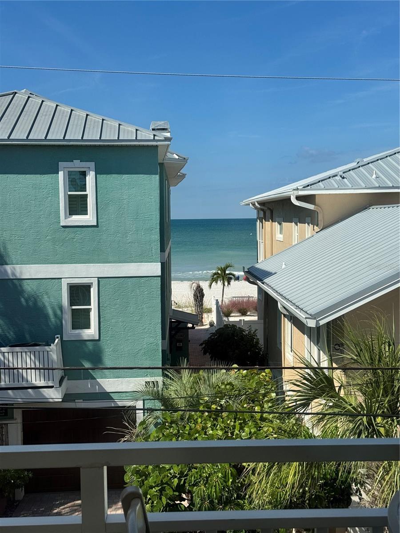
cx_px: 200
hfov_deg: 30.3
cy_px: 266
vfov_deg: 39.7
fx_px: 740
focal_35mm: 48
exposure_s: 1/6410
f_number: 1.78
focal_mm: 6.76
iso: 64
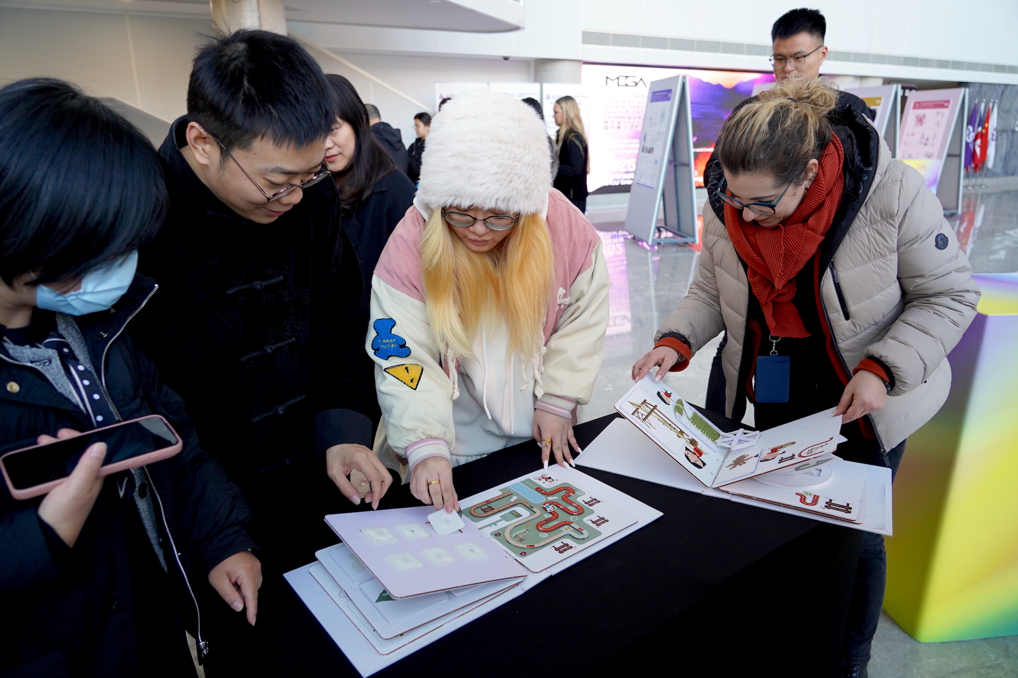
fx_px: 679
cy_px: 339
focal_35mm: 24
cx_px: 509
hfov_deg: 73.7
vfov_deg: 53.1
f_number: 4
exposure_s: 1/160
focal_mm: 24
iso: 800
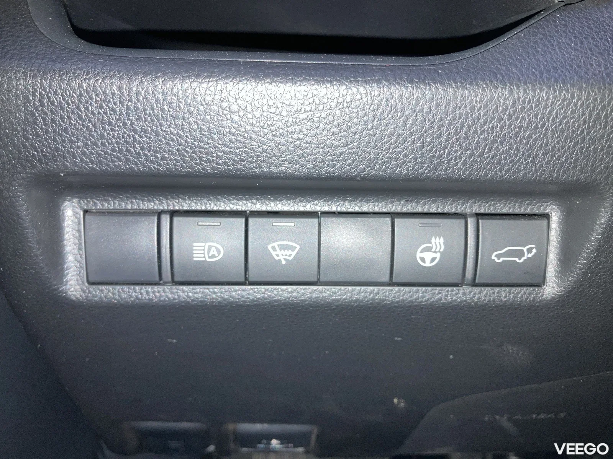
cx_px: 306
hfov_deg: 63.4
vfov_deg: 49.7
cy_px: 230
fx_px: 496
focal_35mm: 28
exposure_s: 1/27
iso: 40
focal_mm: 3.99
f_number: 1.8
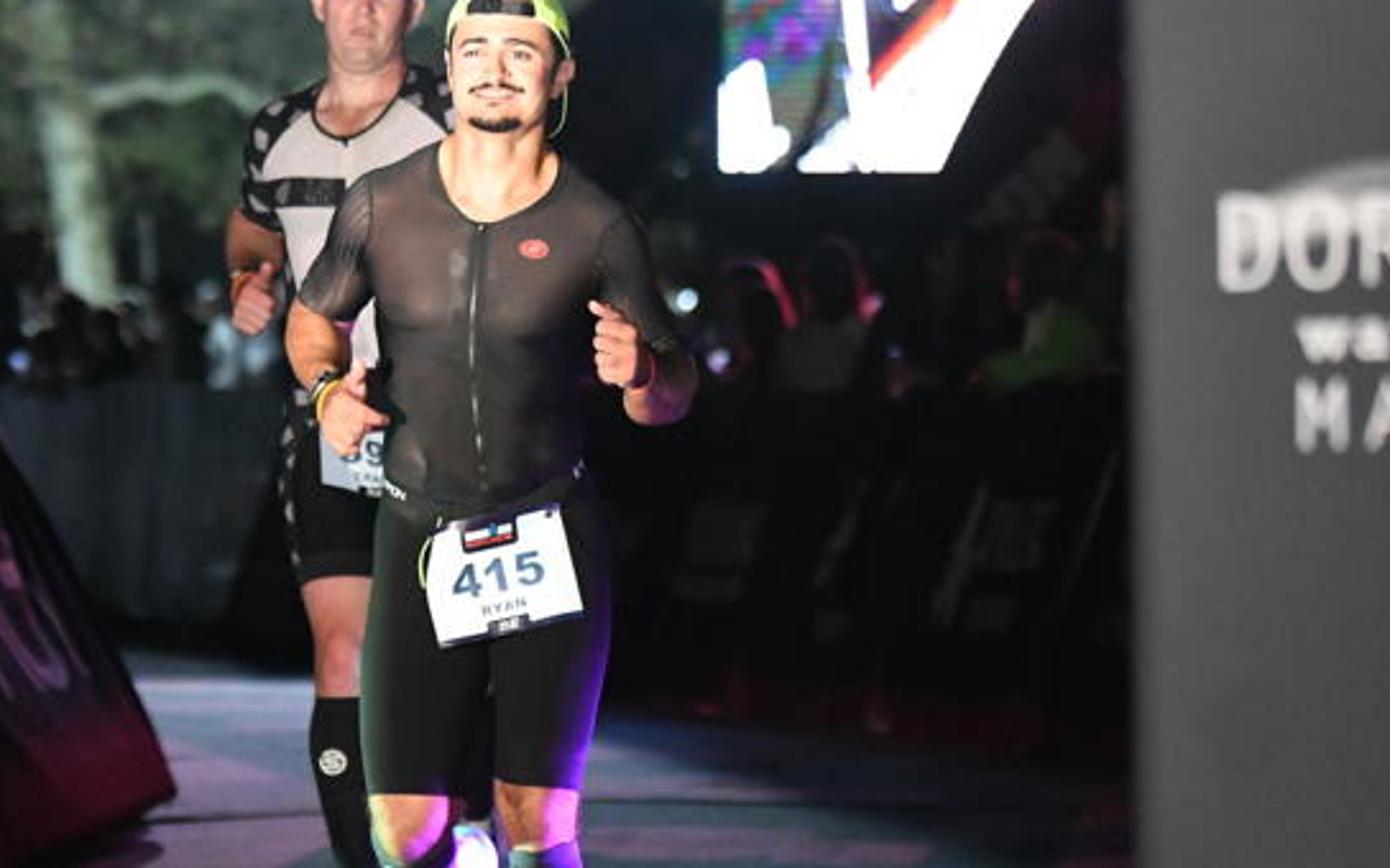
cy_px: 521
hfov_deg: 7.1
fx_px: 11251
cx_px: 365
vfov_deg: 4.4
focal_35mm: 297
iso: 6400
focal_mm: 110
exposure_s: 1/500
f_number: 2.8
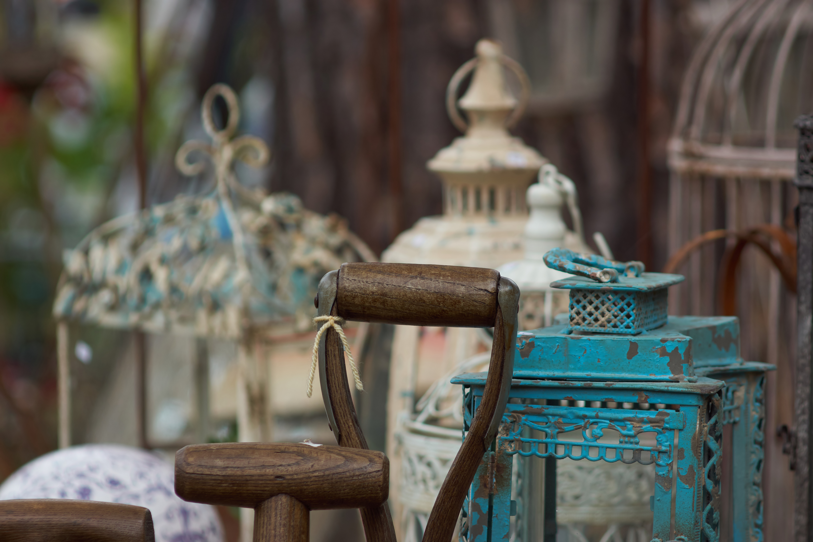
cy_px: 271
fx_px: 4742
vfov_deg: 6.5
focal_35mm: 210
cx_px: 406
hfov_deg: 9.8
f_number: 5
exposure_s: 1/320
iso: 200
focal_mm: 140
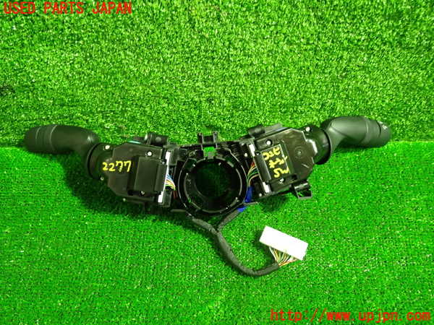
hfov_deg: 60.0
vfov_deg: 46.8
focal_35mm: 30
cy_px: 162
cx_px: 217
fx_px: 376
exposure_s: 1/30
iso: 800
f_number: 2.3
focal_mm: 5.4
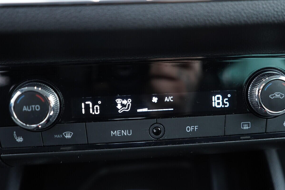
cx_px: 149
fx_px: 340
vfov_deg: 31.2
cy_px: 93
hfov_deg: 45.4
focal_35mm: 43
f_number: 2.8
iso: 800
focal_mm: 24
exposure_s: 1/40
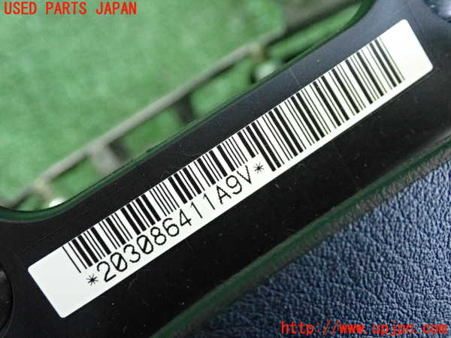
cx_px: 226
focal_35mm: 50
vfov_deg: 29.1
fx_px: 651
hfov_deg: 38.2
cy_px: 169
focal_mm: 9.01
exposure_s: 1/125
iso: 3200
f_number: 3.2
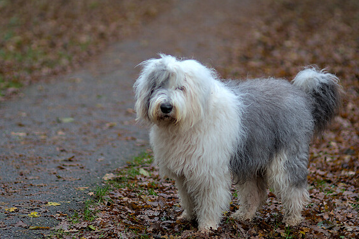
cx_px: 179
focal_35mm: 158
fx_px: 1571
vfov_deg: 8.7
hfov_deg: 13.0
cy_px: 104
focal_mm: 85
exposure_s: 1/160
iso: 200
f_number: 1.6
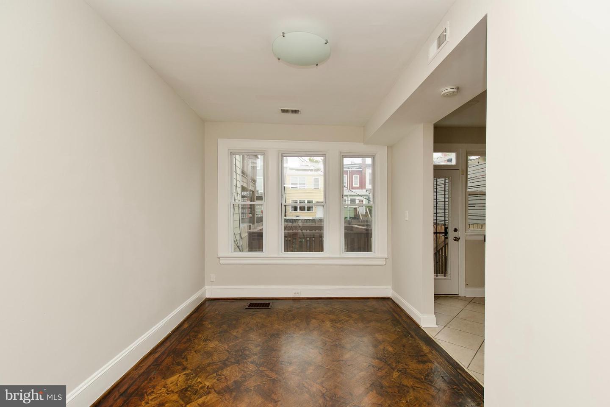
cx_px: 305
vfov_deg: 77.3
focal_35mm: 15
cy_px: 204
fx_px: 254
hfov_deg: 100.4
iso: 320
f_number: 7.1
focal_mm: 10
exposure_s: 1/80
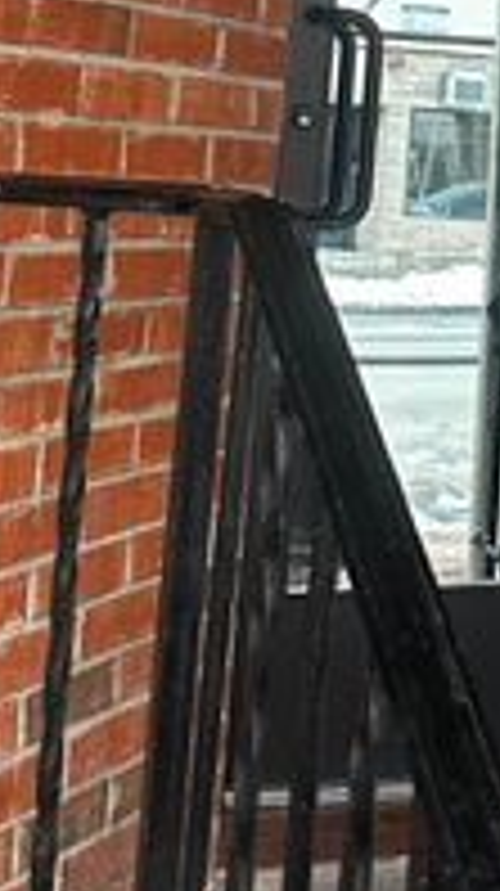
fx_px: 2079
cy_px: 7
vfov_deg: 23.2
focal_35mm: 88
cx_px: 748
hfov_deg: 13.0
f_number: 1.78
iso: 160
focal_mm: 6.86
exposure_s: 1/121
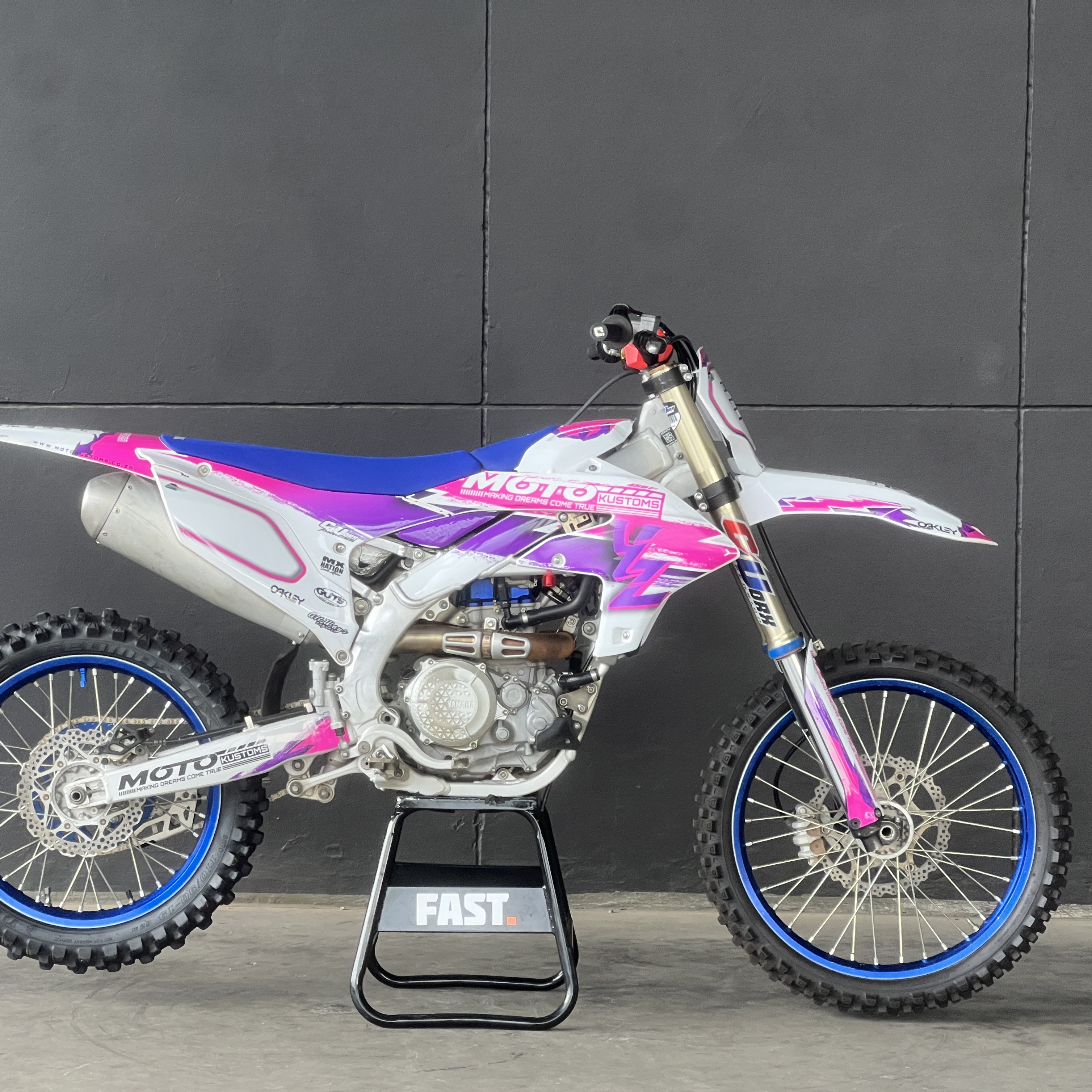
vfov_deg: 19.1
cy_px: 547
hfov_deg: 19.1
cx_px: 477
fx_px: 3248
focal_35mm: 91
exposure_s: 1/99
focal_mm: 9
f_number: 2.8
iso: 125
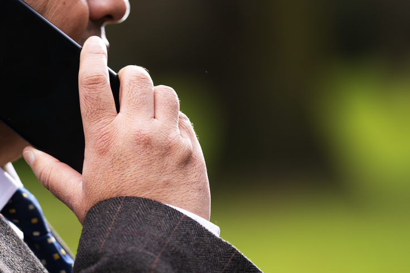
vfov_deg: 5.2
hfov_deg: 7.9
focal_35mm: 262
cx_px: 123
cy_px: 138
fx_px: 2983
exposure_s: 1/200
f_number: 2.8
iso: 100
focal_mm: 159
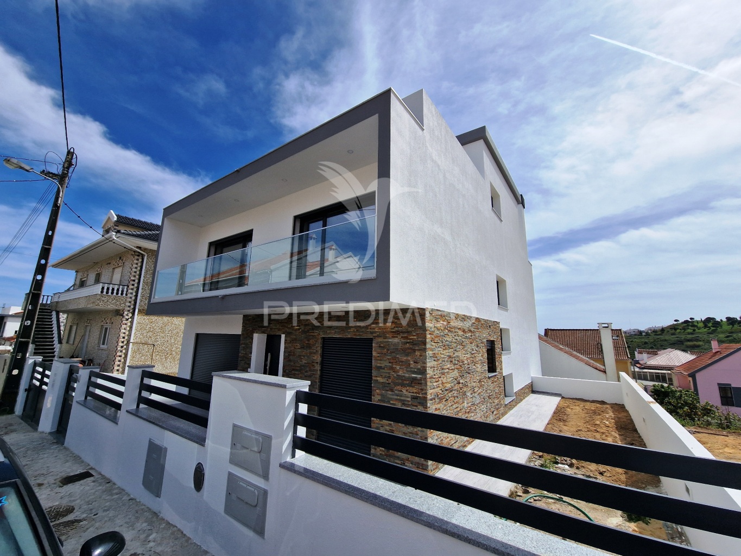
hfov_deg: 106.2
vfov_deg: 89.9
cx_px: 370
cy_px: 278
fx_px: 278
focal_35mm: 13
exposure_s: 1/5008
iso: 50
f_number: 2.2
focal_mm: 2.2
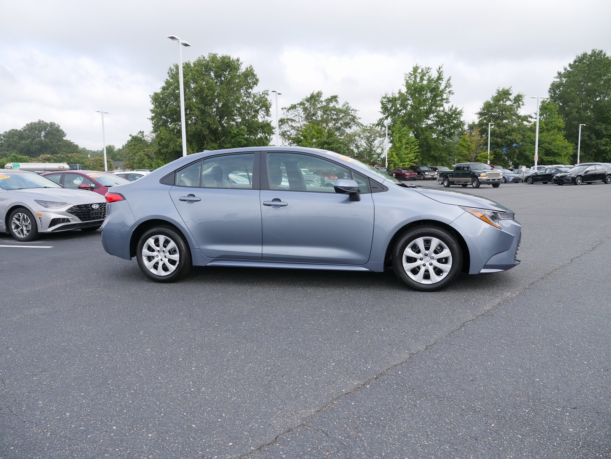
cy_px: 230
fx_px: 424
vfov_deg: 56.8
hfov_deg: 71.6
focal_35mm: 24
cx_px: 306
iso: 200
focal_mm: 12
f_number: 4
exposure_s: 1/500
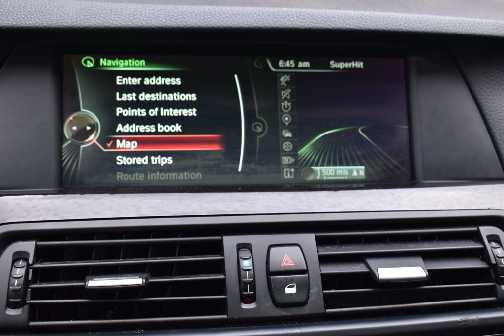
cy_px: 168
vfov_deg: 31.9
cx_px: 252
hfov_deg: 46.4
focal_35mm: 42
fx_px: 588
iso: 400
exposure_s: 1/15
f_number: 6.3
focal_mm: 28
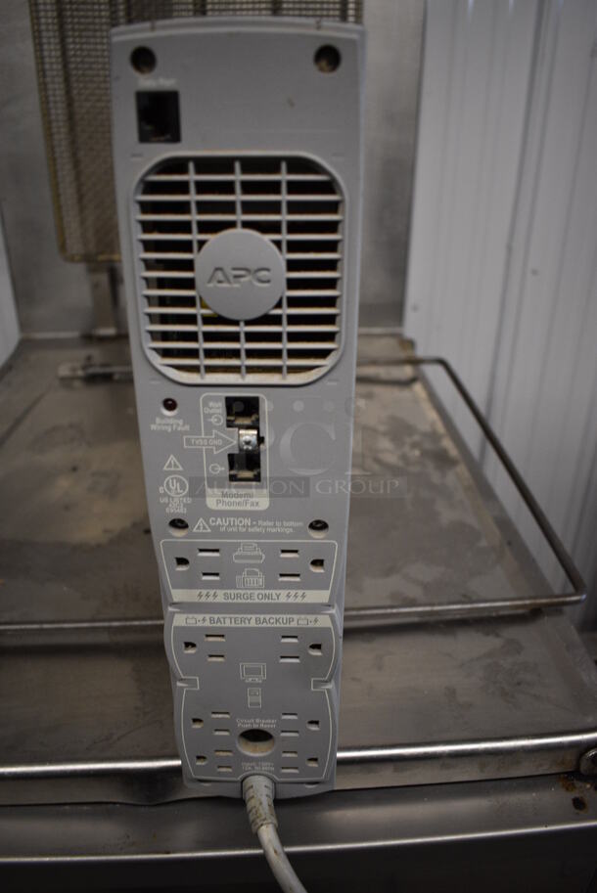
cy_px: 446
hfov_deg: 48.0
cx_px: 298
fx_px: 671
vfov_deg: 67.3
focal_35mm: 27
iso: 800
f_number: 3.5
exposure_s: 1/200
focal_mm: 18
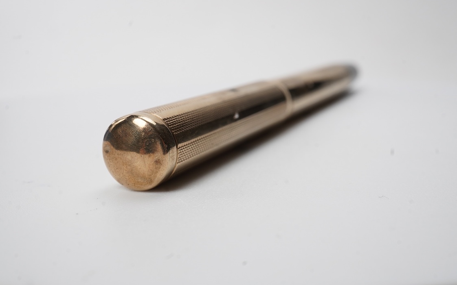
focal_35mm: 46
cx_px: 229
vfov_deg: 28.0
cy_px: 148
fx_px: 573
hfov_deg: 43.5
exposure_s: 1/100
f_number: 22
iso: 400
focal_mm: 30
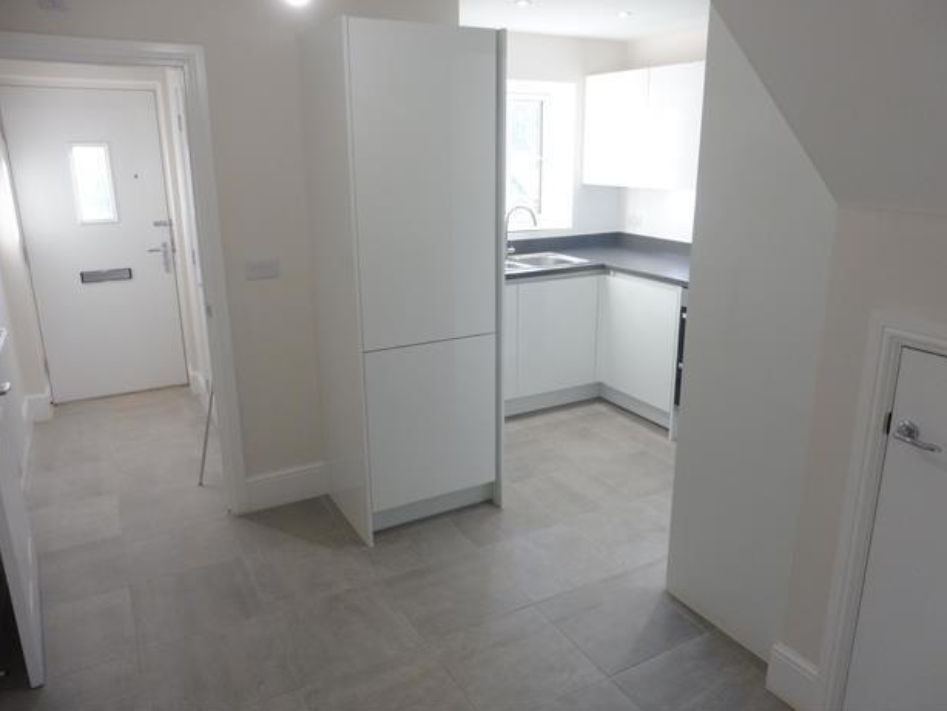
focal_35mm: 25
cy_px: 342
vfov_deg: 54.9
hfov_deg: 69.4
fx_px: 684
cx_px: 480
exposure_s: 1/60
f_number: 3.3
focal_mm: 4.3
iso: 250
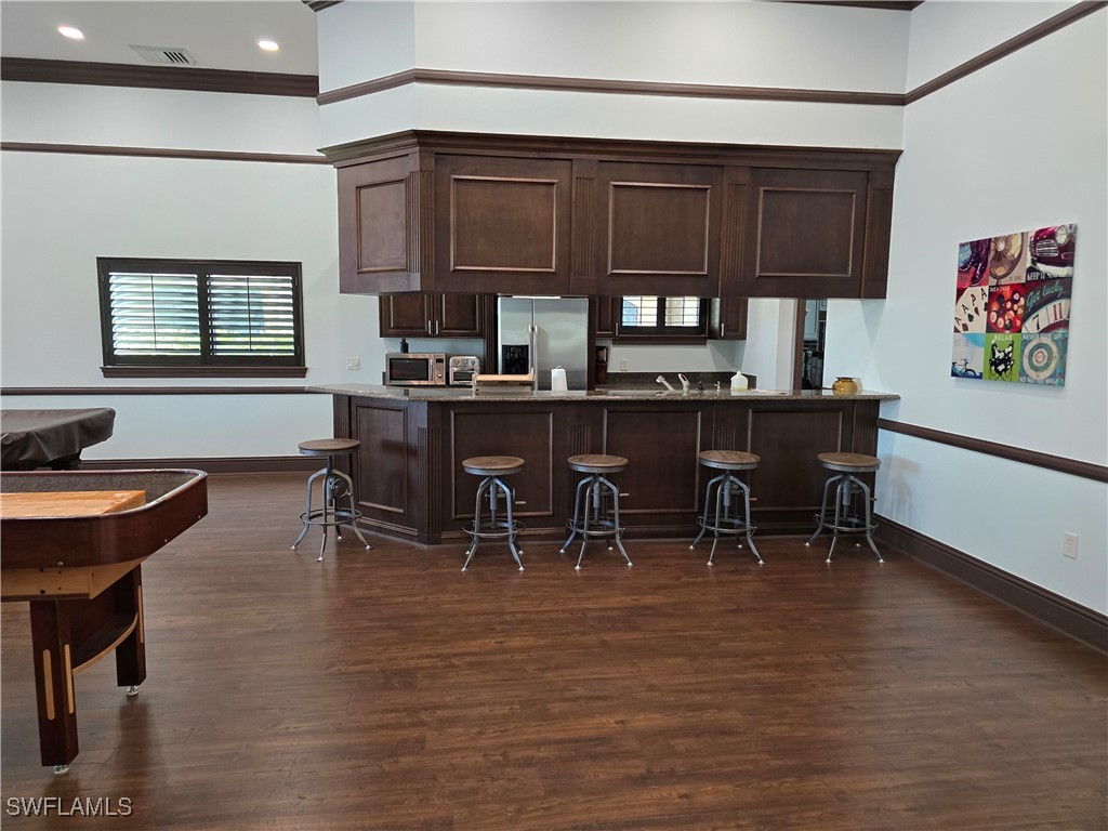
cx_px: 554
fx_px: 736
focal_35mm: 23
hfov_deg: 73.9
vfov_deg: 58.9
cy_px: 416
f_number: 1.7
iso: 400
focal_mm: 6.3
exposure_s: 1/120
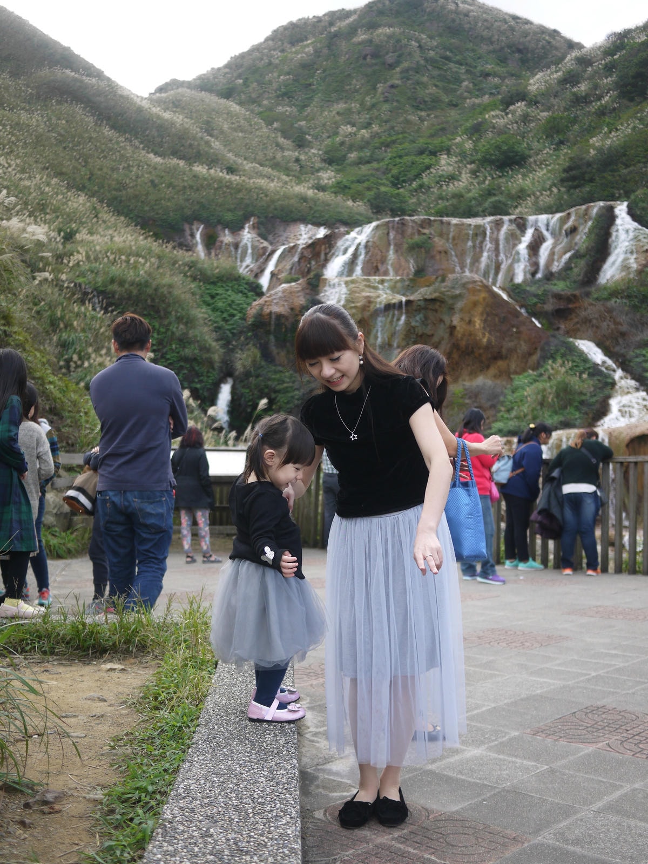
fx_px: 998
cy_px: 432
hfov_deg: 36.0
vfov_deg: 46.8
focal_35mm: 40
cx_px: 324
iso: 160
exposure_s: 1/1300
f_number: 2
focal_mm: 20
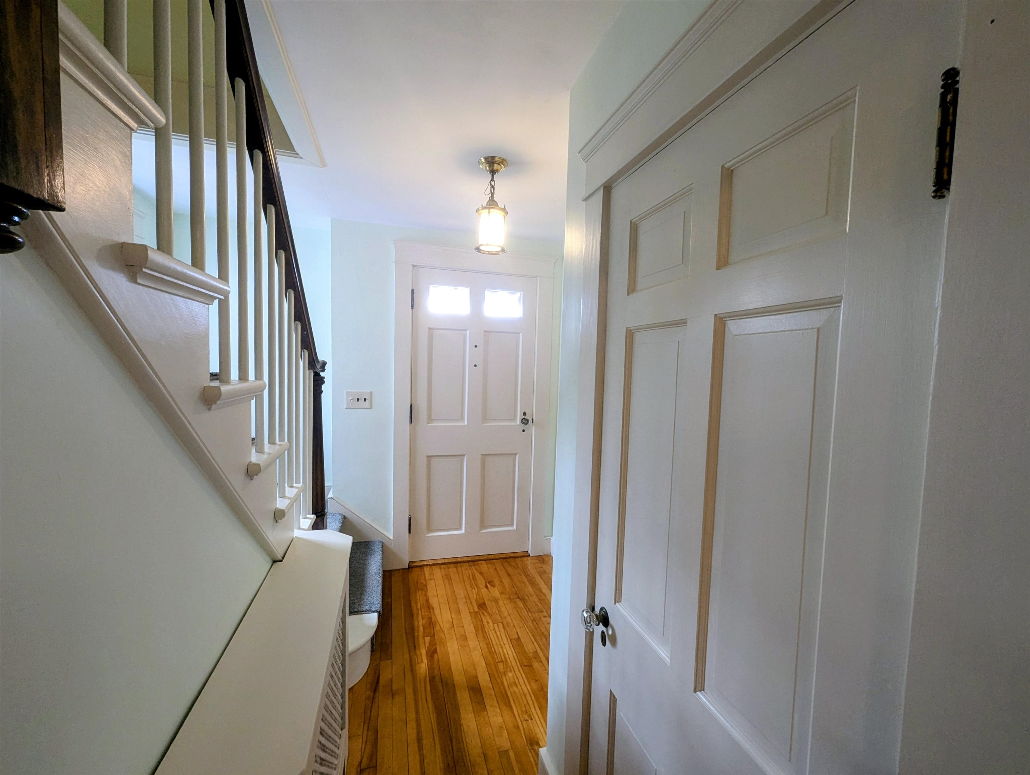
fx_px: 387
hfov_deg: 106.1
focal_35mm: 13
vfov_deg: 90.1
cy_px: 388
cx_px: 515
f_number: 2.2
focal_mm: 1.95
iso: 73
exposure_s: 1/30
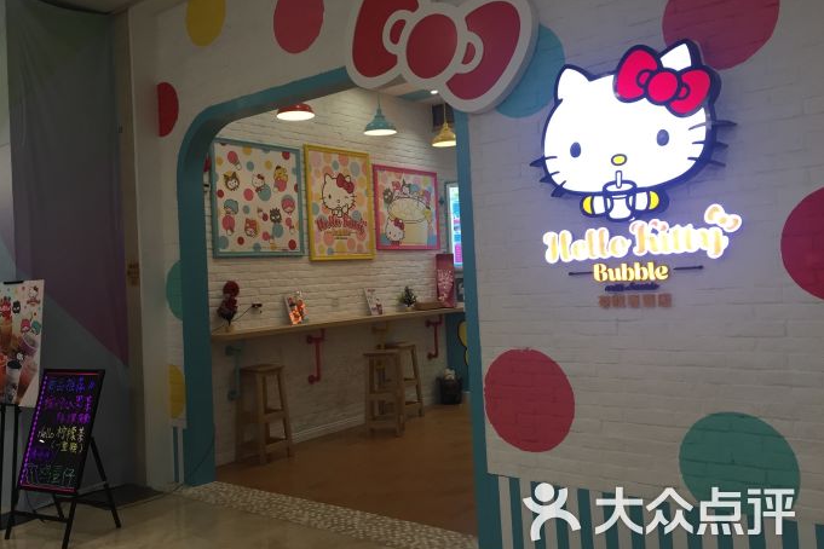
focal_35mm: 31
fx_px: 710
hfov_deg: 60.3
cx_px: 403
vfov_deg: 42.3
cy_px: 257
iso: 32
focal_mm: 4.15
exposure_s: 1/33
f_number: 2.2
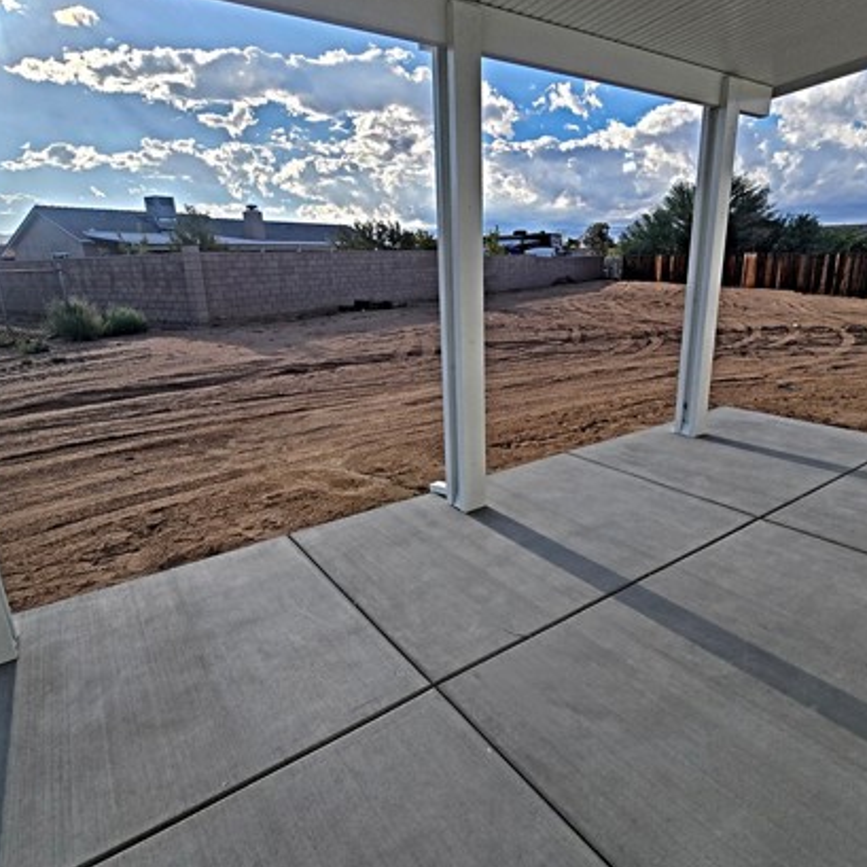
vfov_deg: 80.7
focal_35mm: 18
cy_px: 426
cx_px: 447
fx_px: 510
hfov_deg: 80.7
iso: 50
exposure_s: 1/2921
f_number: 2.2
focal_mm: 2.2
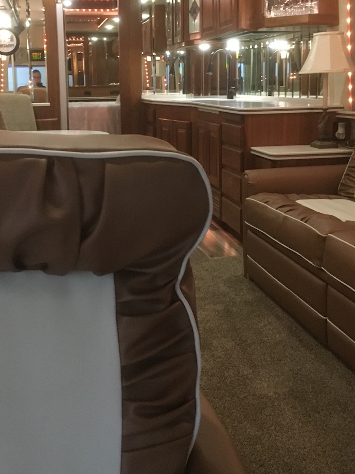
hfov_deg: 34.3
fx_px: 574
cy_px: 168
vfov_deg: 44.3
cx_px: 153
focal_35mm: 42
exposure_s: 1/15
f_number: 2.2
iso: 250
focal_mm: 4.15
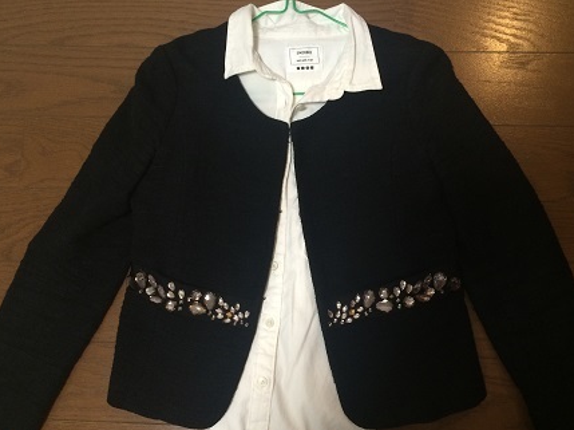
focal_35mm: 35
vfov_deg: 40.6
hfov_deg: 52.6
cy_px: 230
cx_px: 306
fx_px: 580
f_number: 2.2
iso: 125
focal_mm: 4.12
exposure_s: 1/30
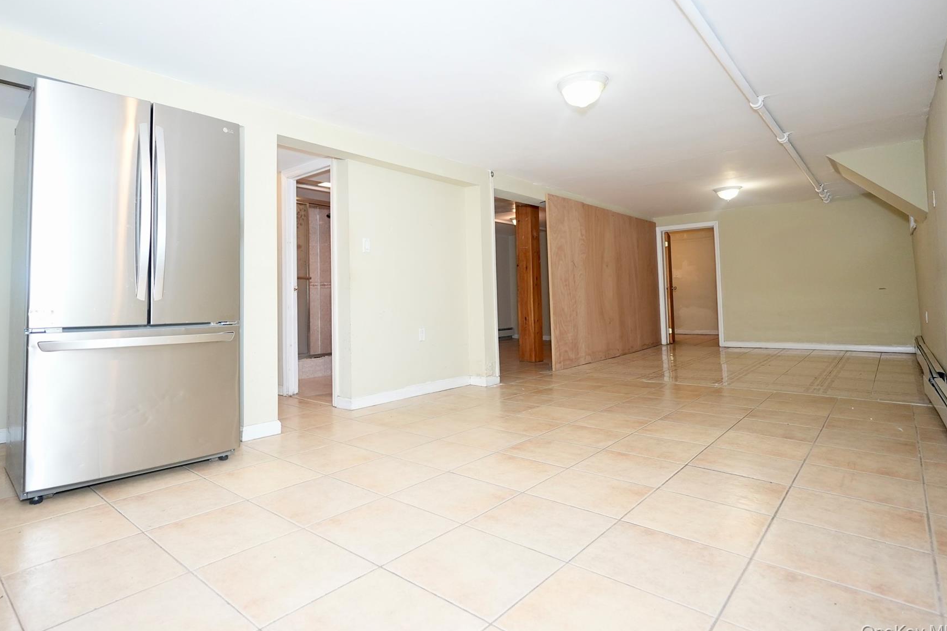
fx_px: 500
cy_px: 270
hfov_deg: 86.4
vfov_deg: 64.2
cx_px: 410
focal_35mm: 19
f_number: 1.8
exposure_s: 1/320
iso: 500
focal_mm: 11
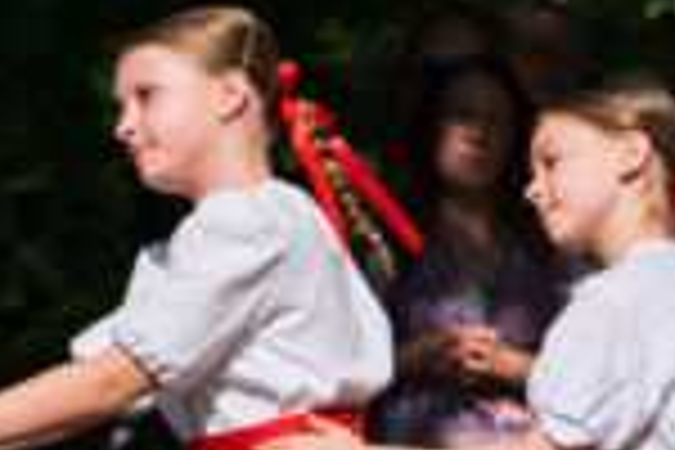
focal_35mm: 610
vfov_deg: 2.3
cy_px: 461
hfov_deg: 3.4
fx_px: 11437
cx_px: 279
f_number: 2.8
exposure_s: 1/8000
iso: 320
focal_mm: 114
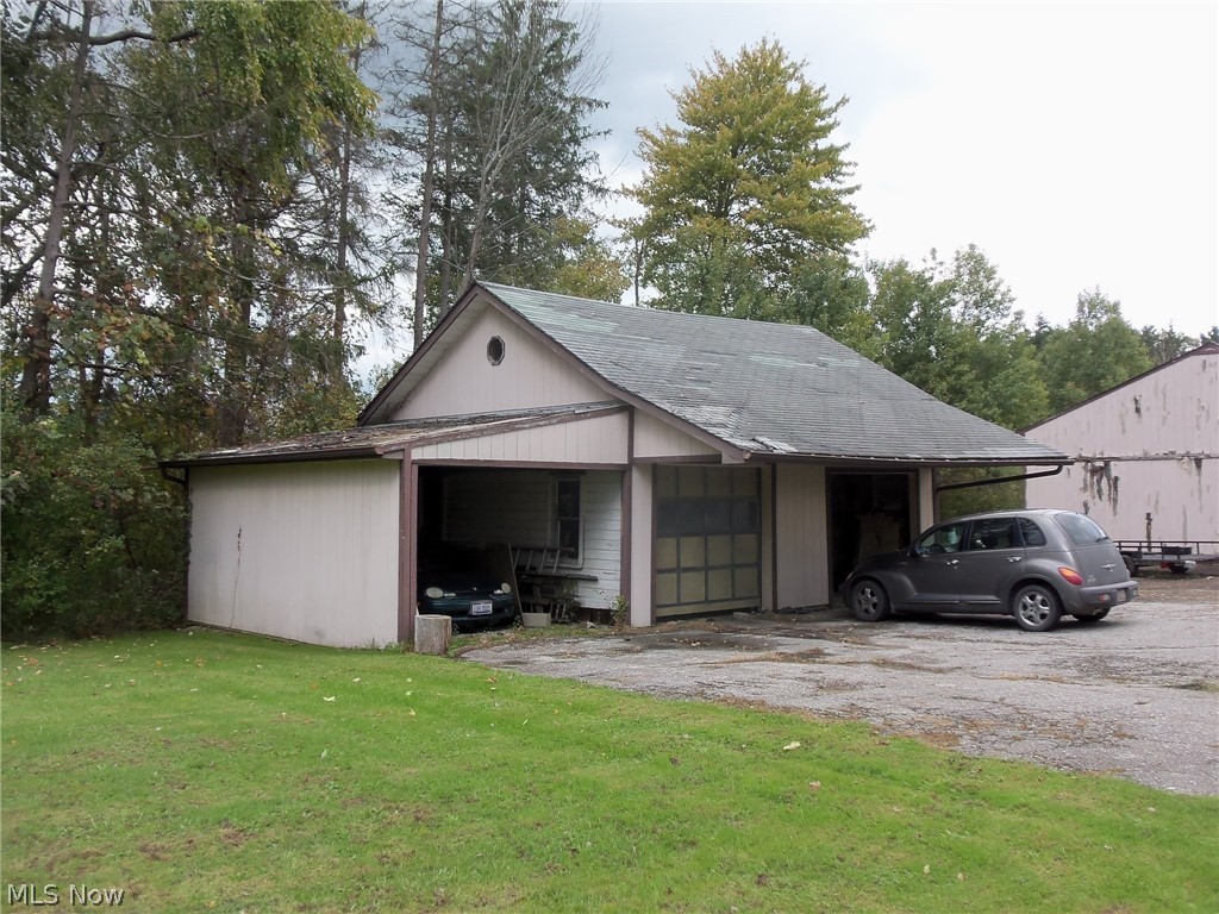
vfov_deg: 38.7
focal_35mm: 37
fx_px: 1303
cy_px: 457
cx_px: 610
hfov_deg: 50.1
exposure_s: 1/100
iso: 64
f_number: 3.6
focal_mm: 6.7
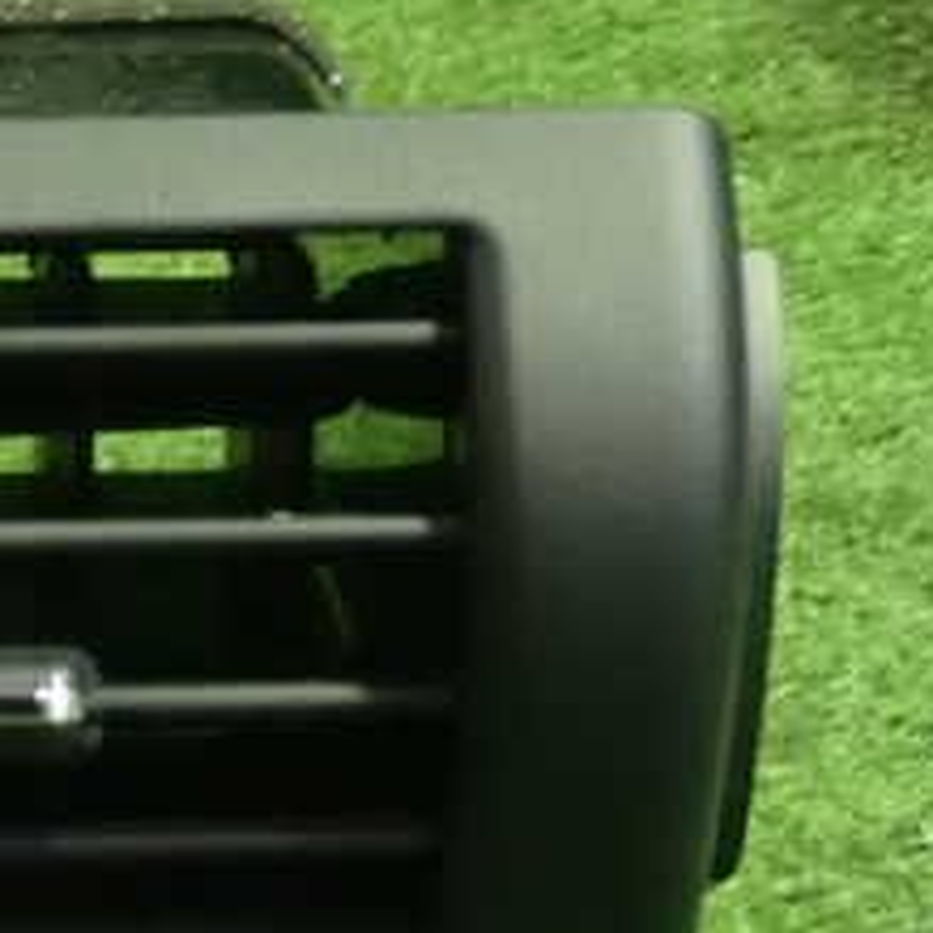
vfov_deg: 15.3
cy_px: 571
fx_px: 3476
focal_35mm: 114
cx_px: -153
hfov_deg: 14.8
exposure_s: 1/8
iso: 1600
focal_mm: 8.4
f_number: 3.1
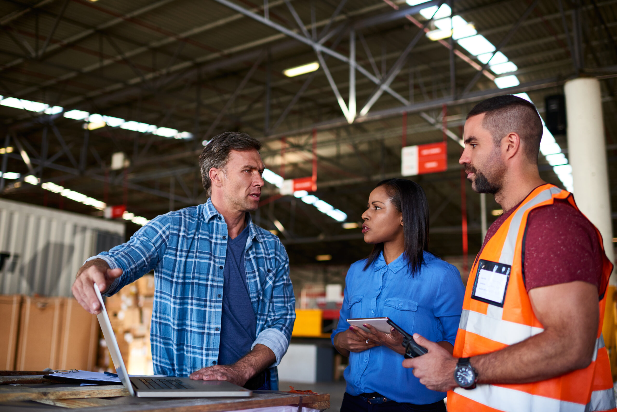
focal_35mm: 35
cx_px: 308
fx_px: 600
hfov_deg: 54.4
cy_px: 206
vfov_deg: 37.9
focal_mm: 35
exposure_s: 1/800
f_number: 2.2
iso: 640
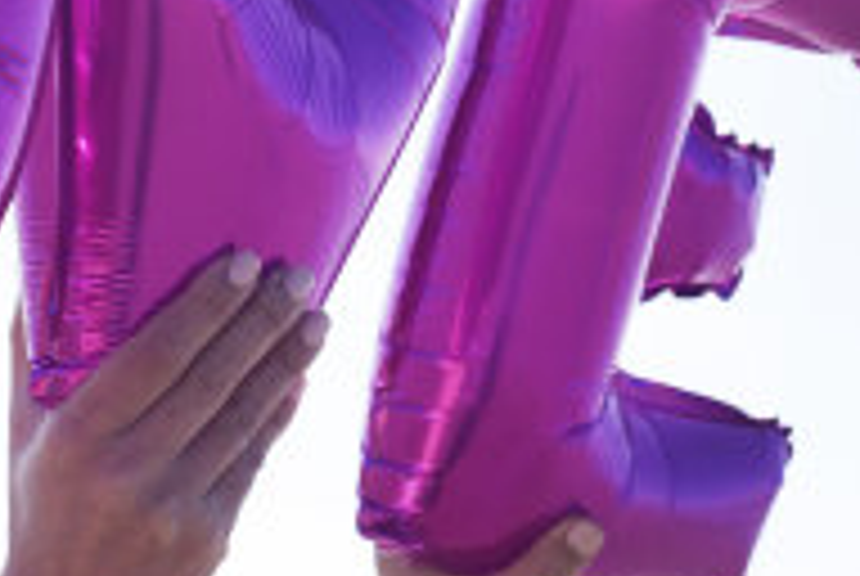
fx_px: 3828
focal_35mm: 160
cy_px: -279
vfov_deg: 8.4
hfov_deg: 12.6
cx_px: -108
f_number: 5
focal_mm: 50
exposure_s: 1/1250
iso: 64
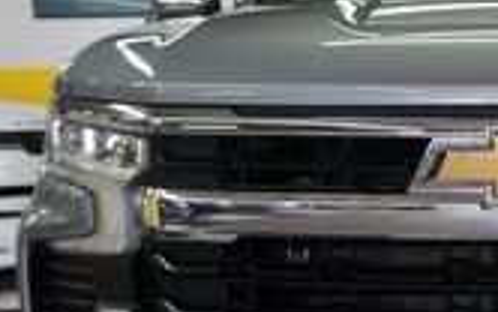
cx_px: 525
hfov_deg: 25.1
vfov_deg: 16.8
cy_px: 249
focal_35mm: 77
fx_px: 1049
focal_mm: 21
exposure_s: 1/40
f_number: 4
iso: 200
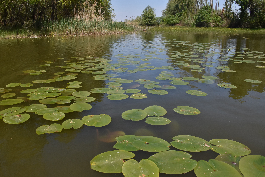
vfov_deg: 48.0
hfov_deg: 67.3
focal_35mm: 27
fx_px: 199
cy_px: 88
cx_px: 132
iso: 1000
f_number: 14
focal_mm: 18
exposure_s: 1/800
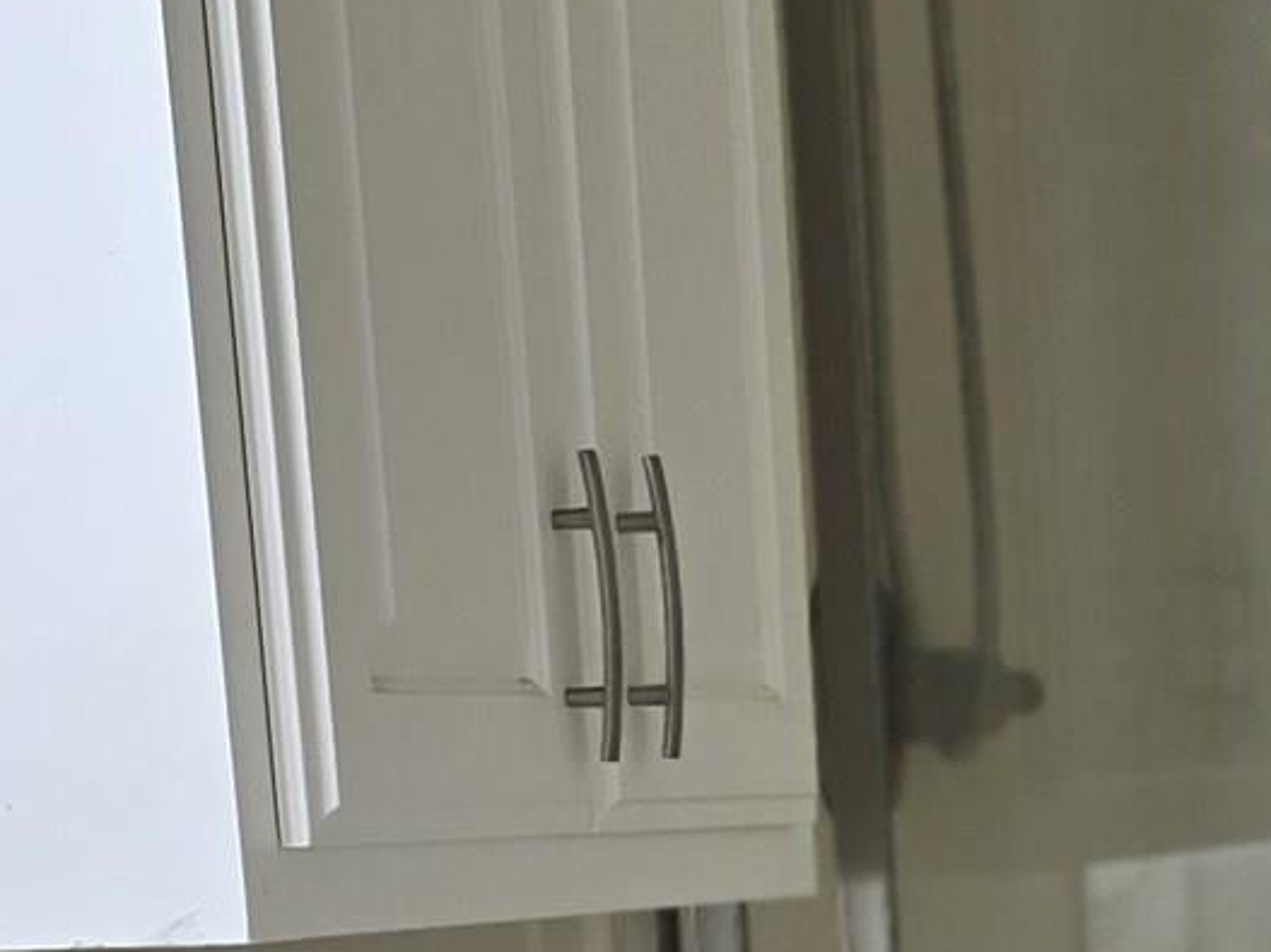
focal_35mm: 134
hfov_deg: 14.5
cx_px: 1208
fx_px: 4919
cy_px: 2092
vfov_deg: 10.0
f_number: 1.7
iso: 50
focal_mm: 6.3
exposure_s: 1/120
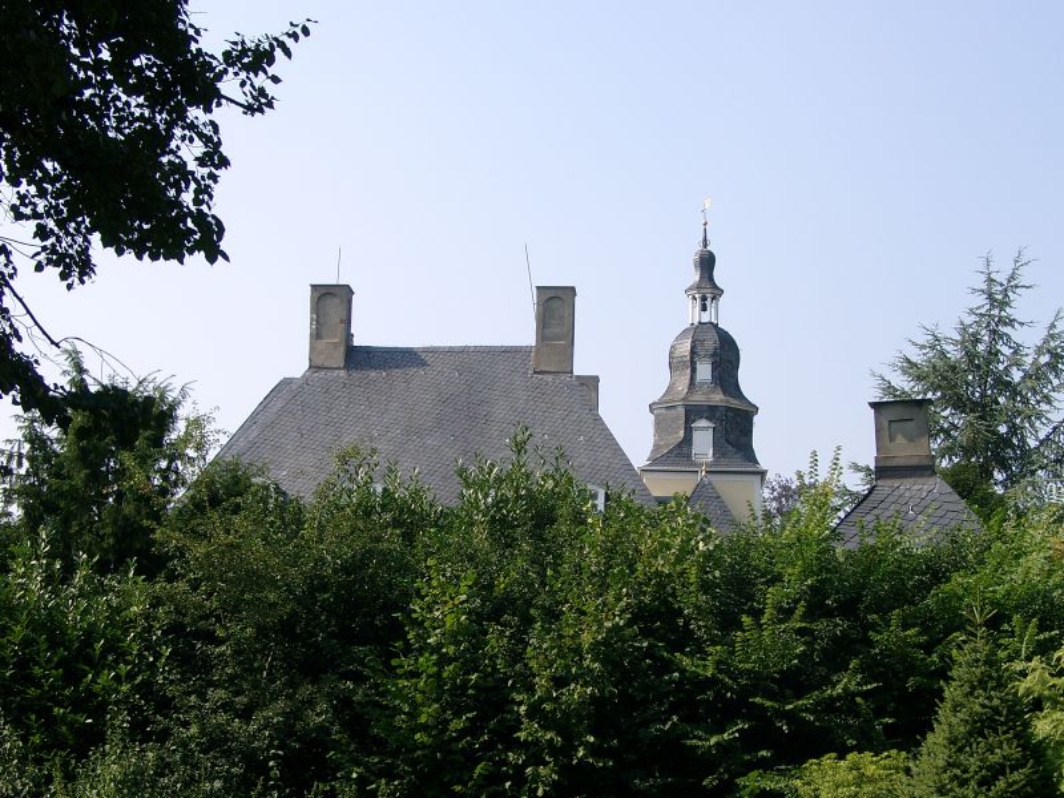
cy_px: 399
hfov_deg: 28.2
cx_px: 532
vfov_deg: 21.3
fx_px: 2121
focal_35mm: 69
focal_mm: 14.22
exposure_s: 1/443
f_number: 4
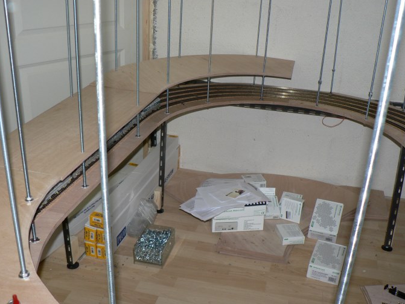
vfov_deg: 38.7
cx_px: 203
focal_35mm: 37
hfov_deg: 50.1
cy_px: 151
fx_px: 433
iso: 100
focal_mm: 6
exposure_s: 1/60
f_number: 2.8
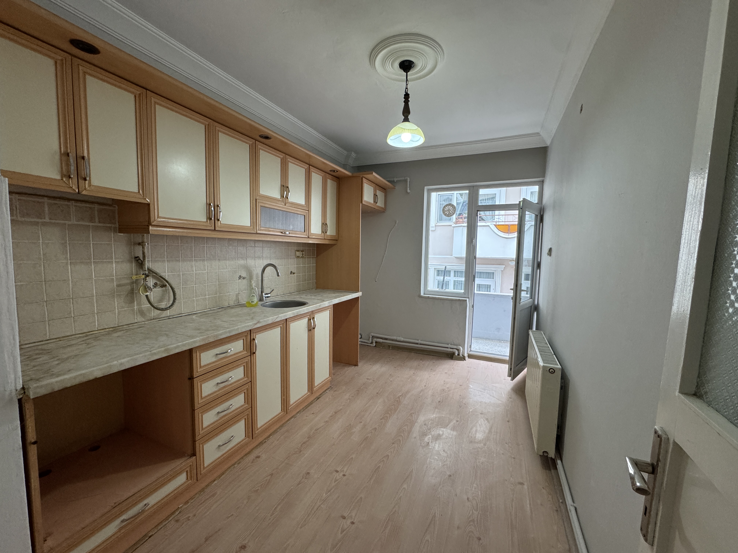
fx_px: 298
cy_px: 276
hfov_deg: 102.1
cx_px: 369
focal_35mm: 14
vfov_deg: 85.7
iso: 250
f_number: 2.2
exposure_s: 1/100
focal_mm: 2.22
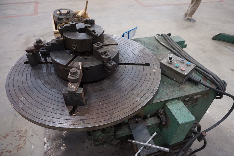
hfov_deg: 73.7
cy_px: 78
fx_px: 156
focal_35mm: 24
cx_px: 117
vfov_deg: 53.1
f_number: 3.5
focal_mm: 16
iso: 2500
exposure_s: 1/160
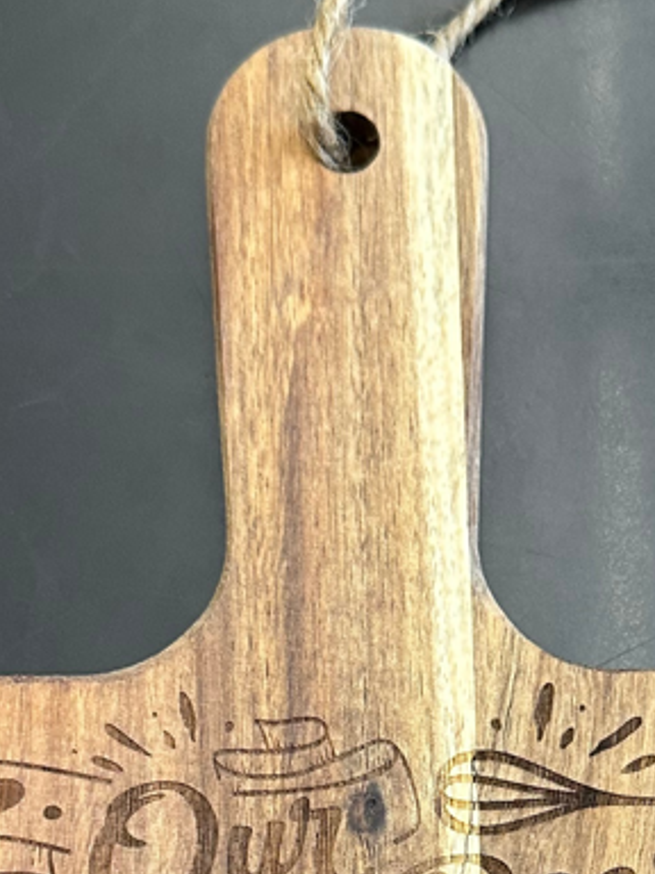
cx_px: 484
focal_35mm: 75
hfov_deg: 19.5
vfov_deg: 24.5
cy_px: 926
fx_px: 1892
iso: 250
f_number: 1.78
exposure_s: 1/60
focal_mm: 6.86
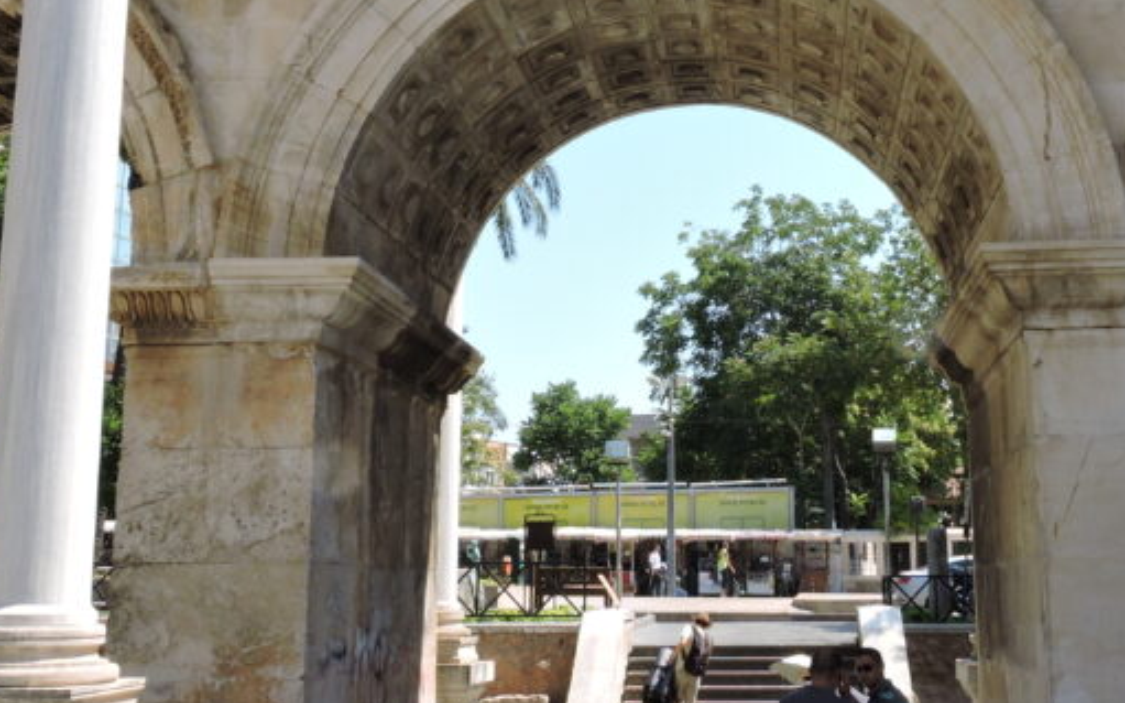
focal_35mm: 51
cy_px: 205
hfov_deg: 39.4
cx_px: 674
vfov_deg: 25.1
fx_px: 1563
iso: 100
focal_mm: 4.3
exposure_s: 1/250
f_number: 5.3
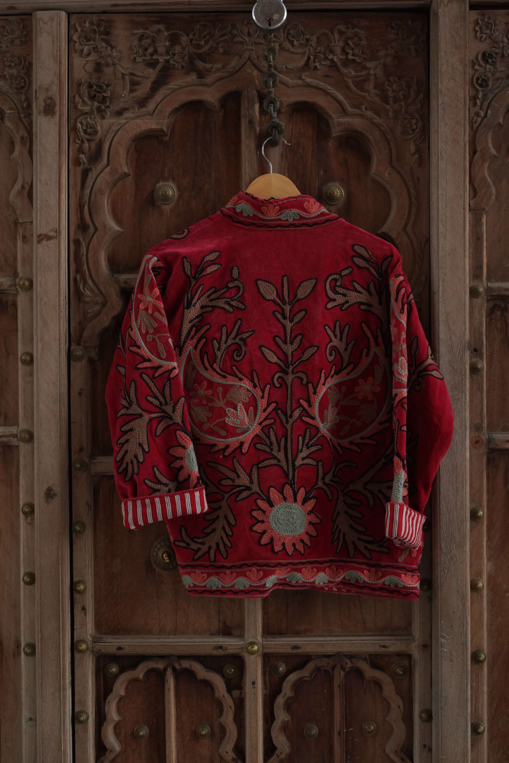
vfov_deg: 39.6
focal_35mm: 50
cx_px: 254
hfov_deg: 27.0
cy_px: 382
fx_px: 1060
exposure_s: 1/125
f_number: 7.1
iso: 1600
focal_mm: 50
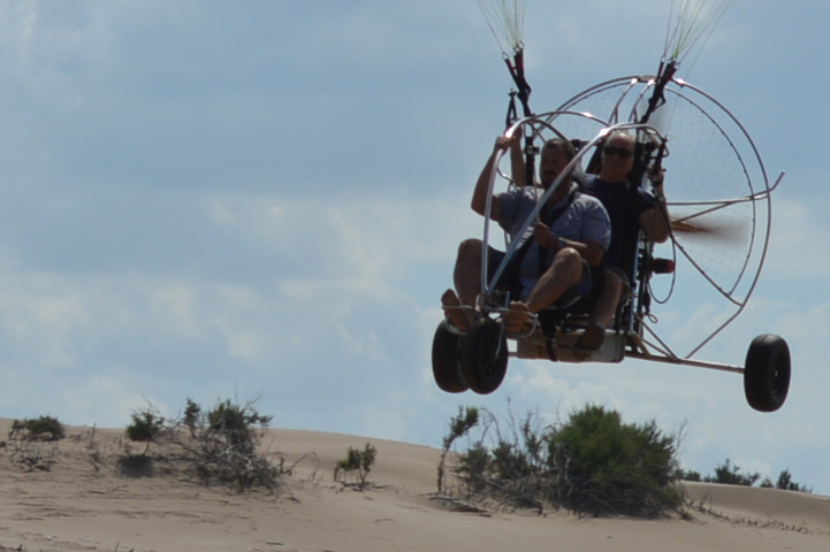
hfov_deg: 6.0
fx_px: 7929
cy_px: -114
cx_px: 159
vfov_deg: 4.0
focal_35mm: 344
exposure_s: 1/400
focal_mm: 55
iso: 100
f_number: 10
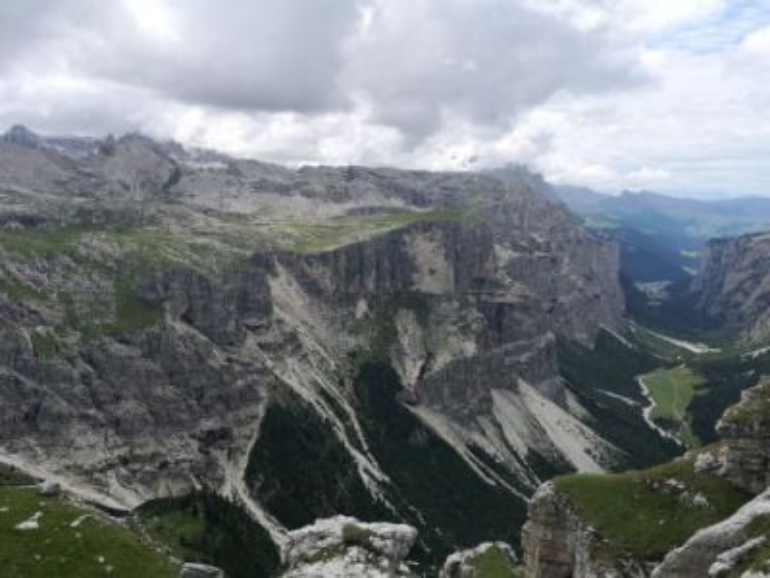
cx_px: 385
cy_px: 289
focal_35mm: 27
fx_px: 601
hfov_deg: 65.3
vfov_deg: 51.4
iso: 50
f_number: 1.8
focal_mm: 3.95
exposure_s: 1/2481
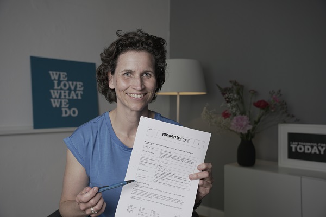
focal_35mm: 36
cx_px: 163
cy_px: 108
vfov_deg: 36.9
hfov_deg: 53.1
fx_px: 326
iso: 125
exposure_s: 1/50
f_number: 4
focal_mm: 36
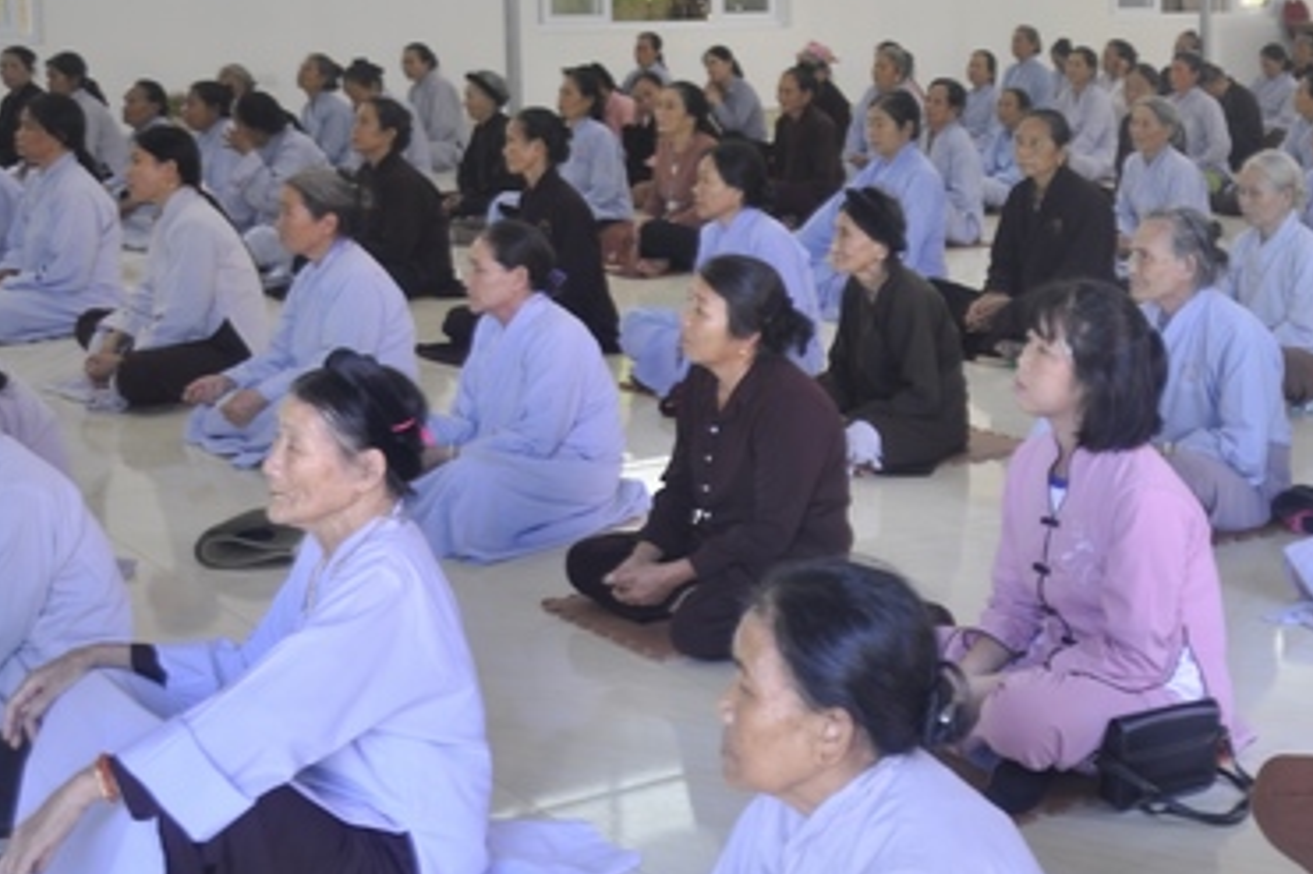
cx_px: 1083
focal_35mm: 63
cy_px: 184
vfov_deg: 21.3
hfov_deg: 31.0
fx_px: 2297
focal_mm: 24
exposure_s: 1/25
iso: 200
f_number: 3.8
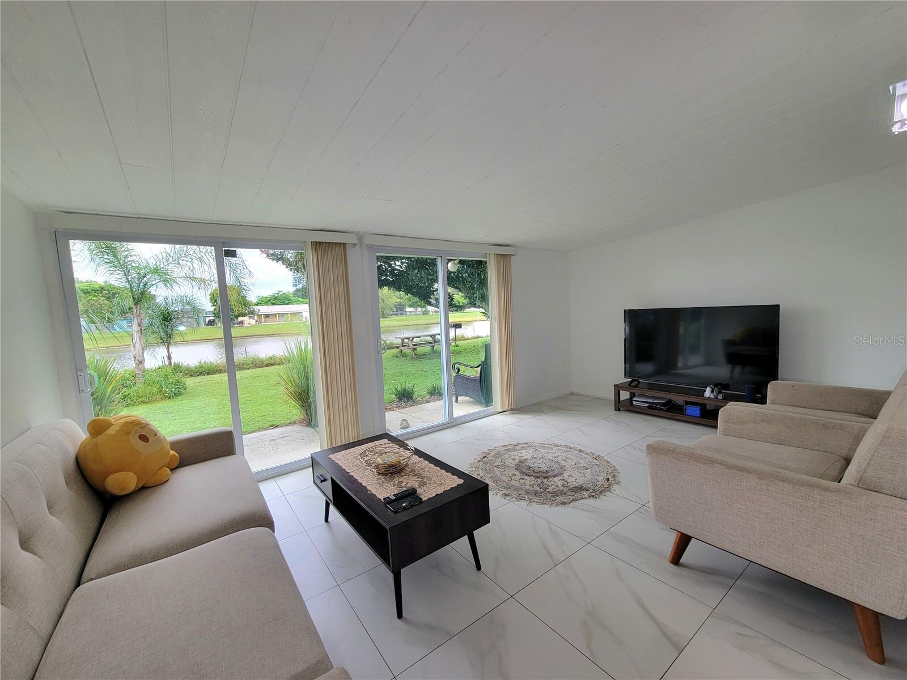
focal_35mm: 13
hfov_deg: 106.2
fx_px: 341
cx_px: 454
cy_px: 340
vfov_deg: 89.9
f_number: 2.2
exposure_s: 1/120
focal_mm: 2.2
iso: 64
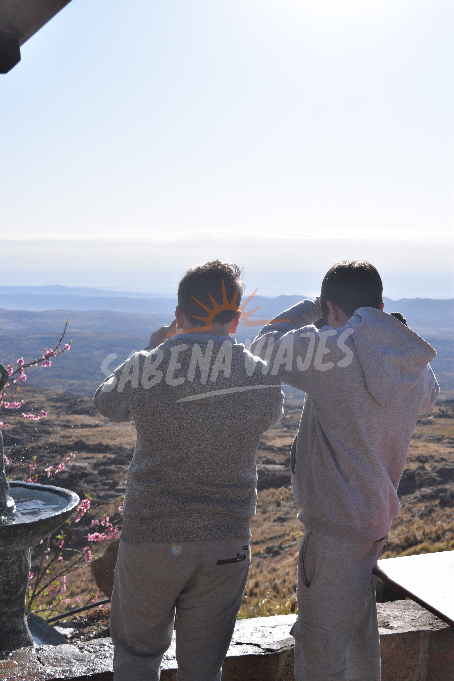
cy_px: 340
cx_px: 227
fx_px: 964
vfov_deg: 38.9
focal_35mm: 51
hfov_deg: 26.5
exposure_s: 1/2000
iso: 400
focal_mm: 34
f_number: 7.1
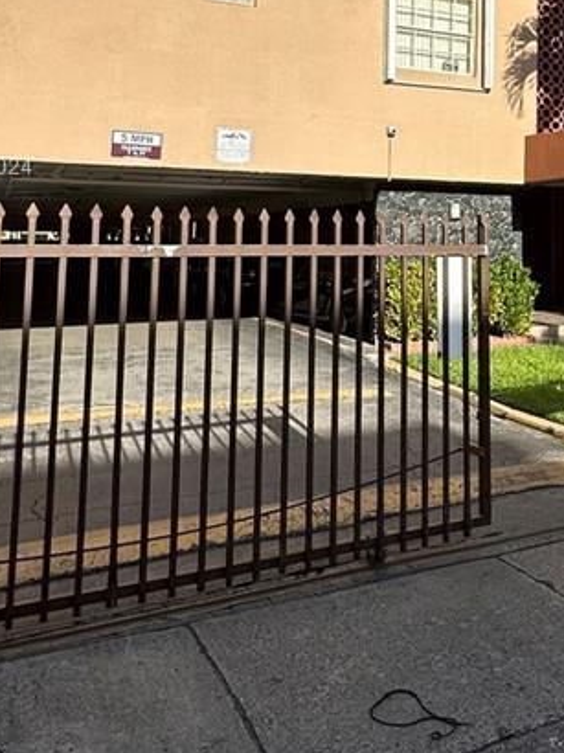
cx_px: 524
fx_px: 892
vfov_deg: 44.0
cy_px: 169
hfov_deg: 33.0
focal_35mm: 41
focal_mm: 2.22
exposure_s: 1/2174
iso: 50
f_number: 2.2
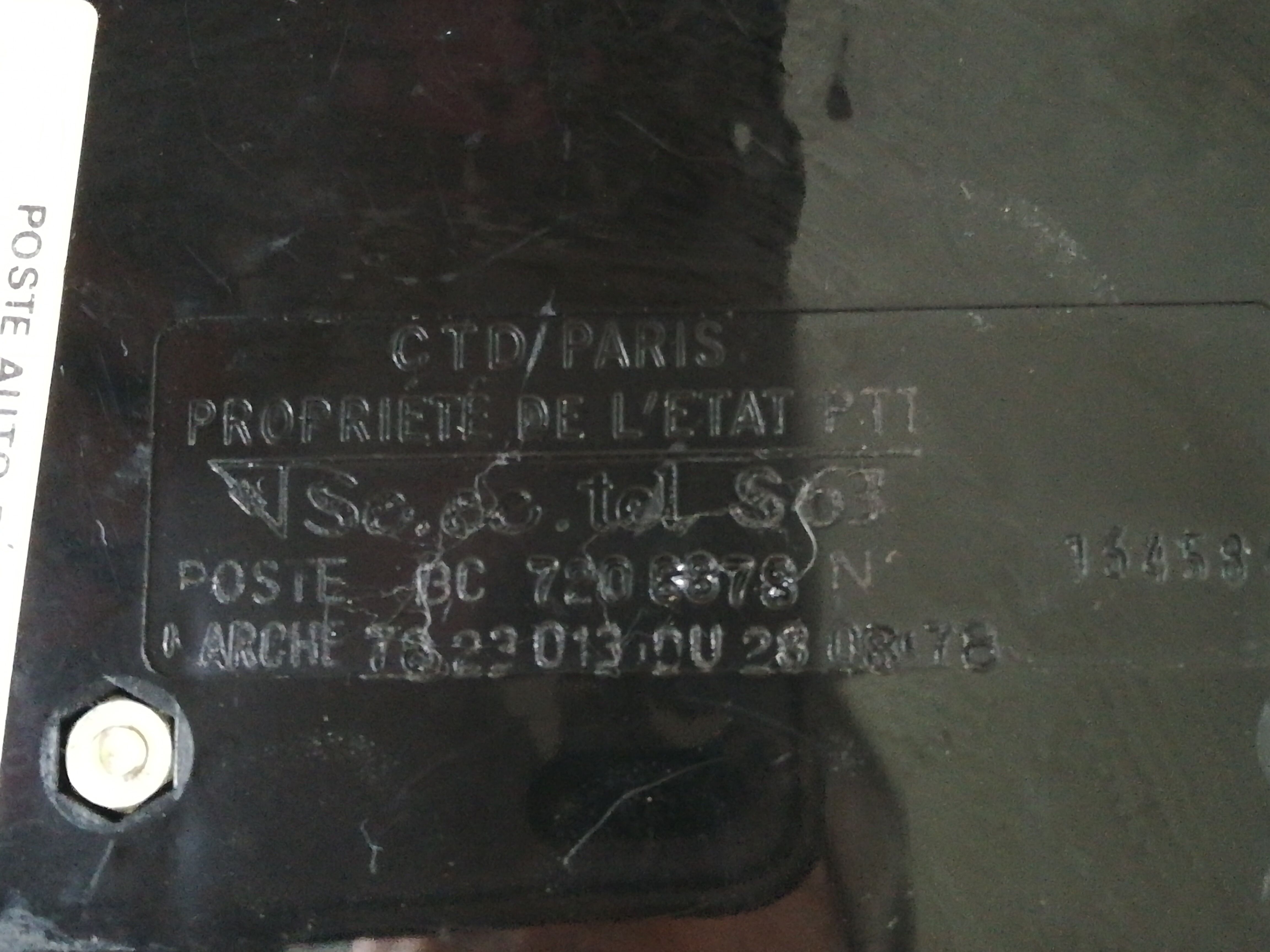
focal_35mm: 52
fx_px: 1908
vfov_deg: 28.0
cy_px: 476
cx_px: 635
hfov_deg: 36.8
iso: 1600
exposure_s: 1/12.5
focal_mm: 3.81
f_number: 2.2
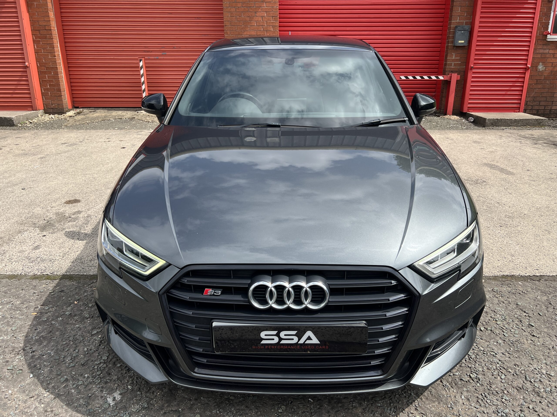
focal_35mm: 26
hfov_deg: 67.3
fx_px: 418
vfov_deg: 53.1
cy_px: 208
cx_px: 278
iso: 50
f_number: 1.5
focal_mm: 5.7
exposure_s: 1/3257
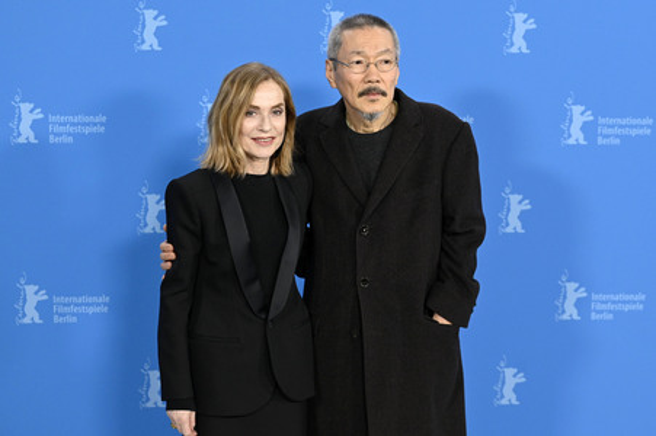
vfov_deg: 19.4
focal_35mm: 70
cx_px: 328
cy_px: 218
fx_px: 1275
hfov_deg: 28.9
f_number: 4.5
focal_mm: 70
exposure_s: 1/640
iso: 3200
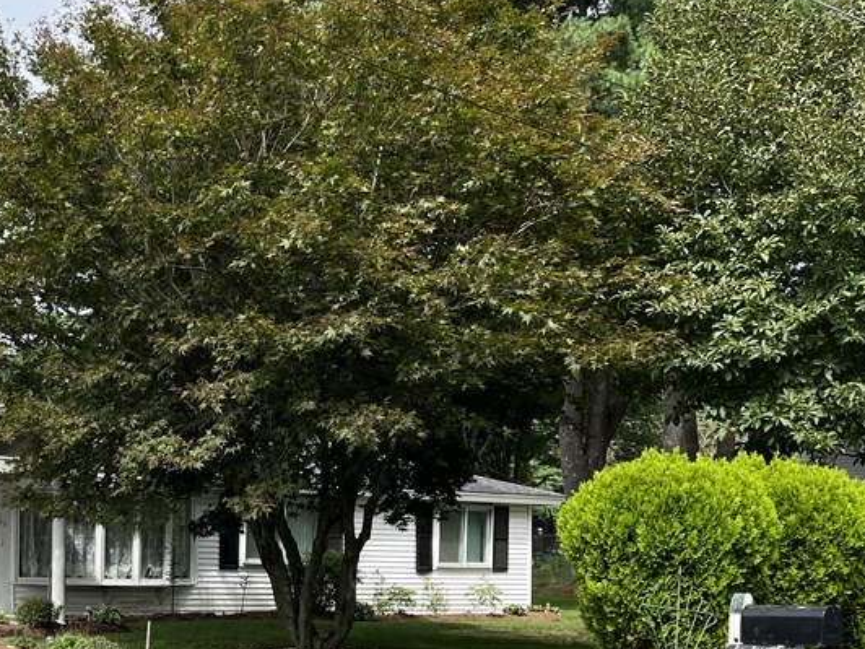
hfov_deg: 35.3
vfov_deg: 28.1
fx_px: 1249
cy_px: 577
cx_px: 42
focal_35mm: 50
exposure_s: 1/1957
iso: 50
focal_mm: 5.1
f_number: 1.6
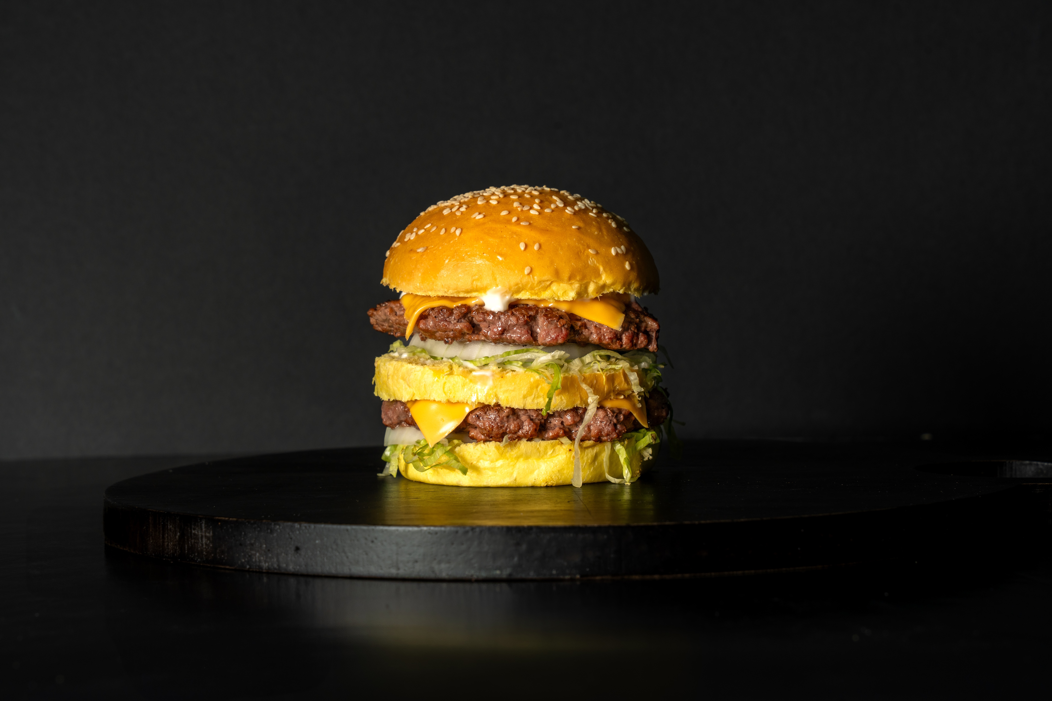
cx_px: 526
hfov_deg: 28.8
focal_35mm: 70
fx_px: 2045
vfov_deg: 19.5
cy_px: 350
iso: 320
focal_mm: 70
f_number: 11
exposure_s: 1/125
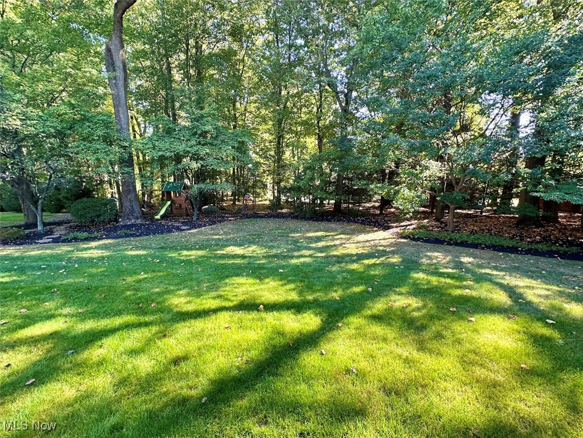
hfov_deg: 102.1
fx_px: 236
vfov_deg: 85.7
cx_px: 292
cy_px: 219
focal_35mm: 14
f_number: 2.2
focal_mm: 2.22
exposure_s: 1/99
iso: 100
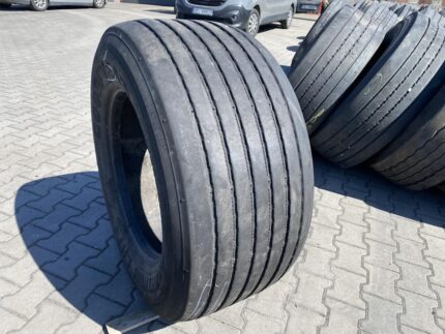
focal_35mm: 26
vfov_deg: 53.1
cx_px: 222
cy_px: 167
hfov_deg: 67.3
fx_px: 334
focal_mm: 4.25
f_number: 1.8
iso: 32
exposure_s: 1/1245
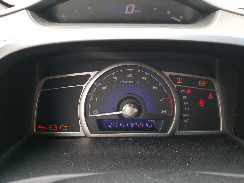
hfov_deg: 67.3
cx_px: 122
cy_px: 92
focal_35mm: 26
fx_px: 183
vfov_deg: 53.1
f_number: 1.5
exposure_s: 1/128
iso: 50
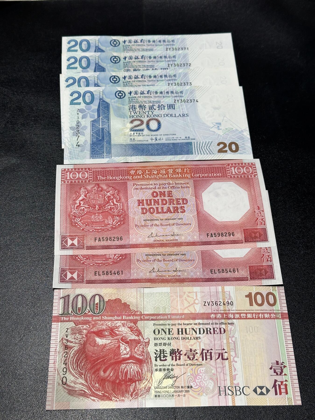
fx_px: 582
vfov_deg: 39.7
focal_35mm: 48
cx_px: 158
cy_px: 210
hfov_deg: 30.3
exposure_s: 1/50
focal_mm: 6.86
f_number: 1.78
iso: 80
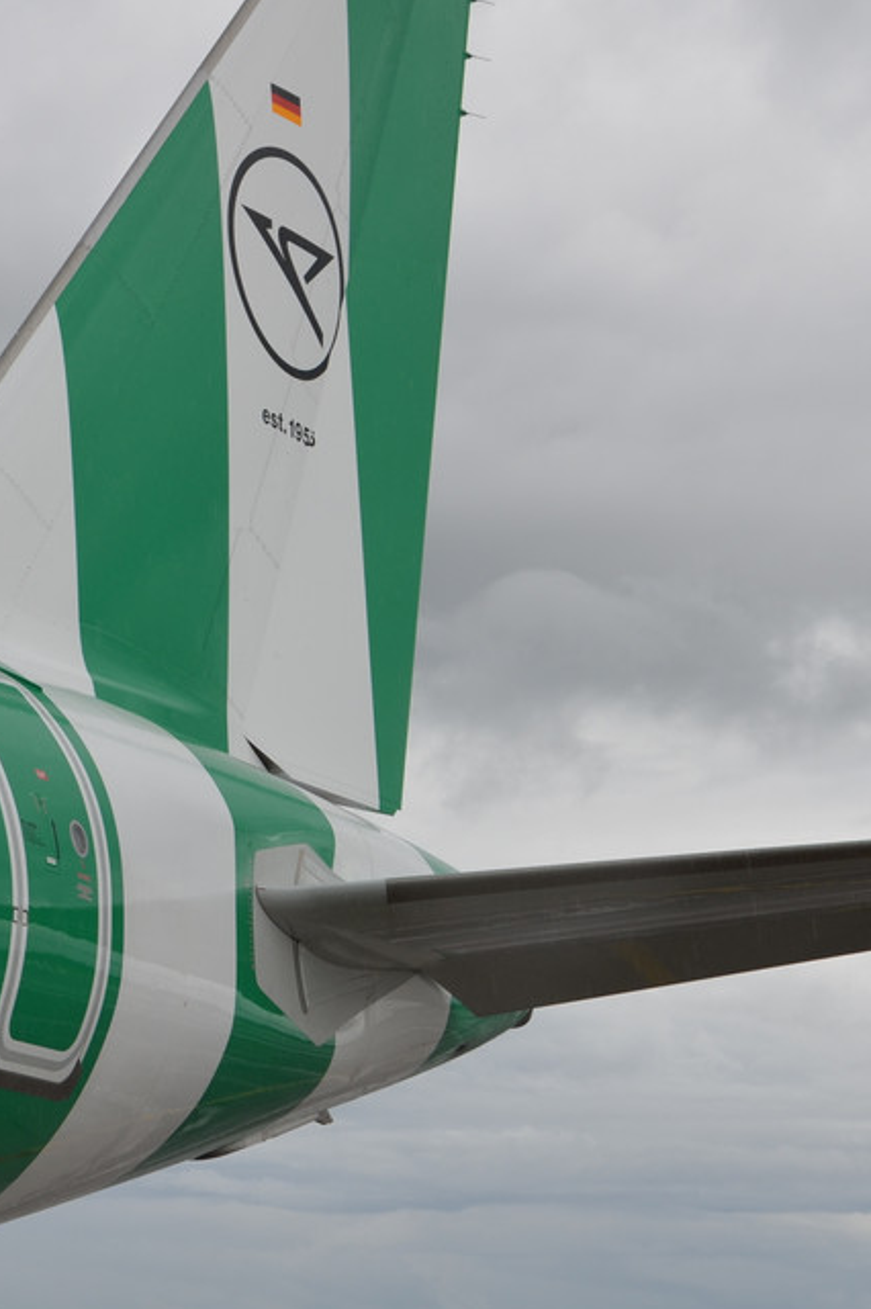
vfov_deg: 20.6
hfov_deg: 13.8
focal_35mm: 99
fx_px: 3594
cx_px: 290
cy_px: 569
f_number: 8
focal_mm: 35
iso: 160
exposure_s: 1/250
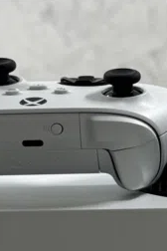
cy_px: 141
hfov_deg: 10.6
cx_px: 210
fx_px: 884
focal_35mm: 127
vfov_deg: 16.1
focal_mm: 6.76
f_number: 1.78
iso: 80
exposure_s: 1/50
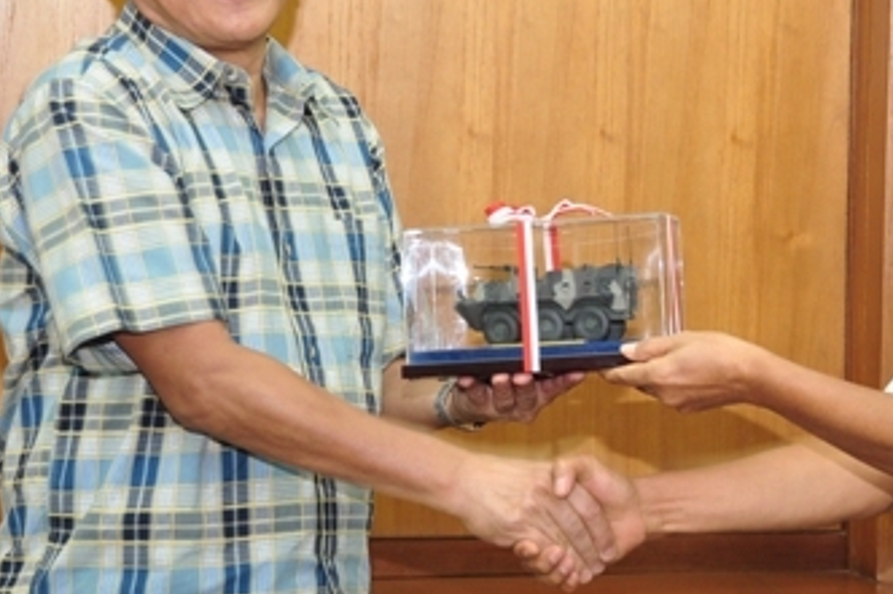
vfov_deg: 10.8
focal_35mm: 127
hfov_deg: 16.1
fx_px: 3149
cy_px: 192
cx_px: 594
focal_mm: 44
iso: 640
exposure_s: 1/30
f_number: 5.6
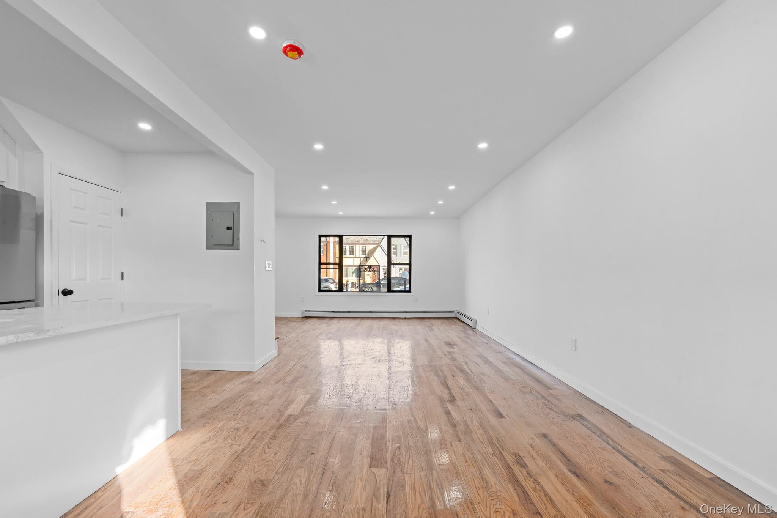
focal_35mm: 14
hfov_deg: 104.3
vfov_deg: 81.2
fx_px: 302
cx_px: 388
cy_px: 259
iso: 1000
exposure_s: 1/20
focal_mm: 14
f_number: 9
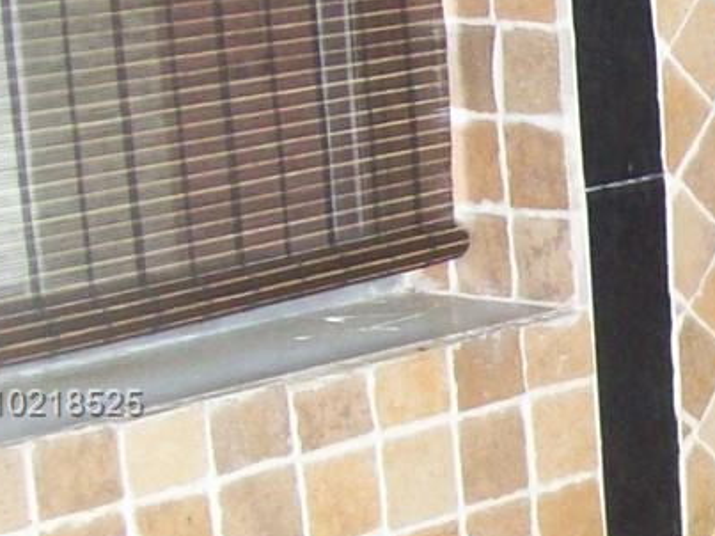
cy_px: 405
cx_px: 1281
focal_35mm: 143
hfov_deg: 12.6
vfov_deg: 10.3
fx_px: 2953
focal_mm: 6
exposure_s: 1/64
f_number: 2.7
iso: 200
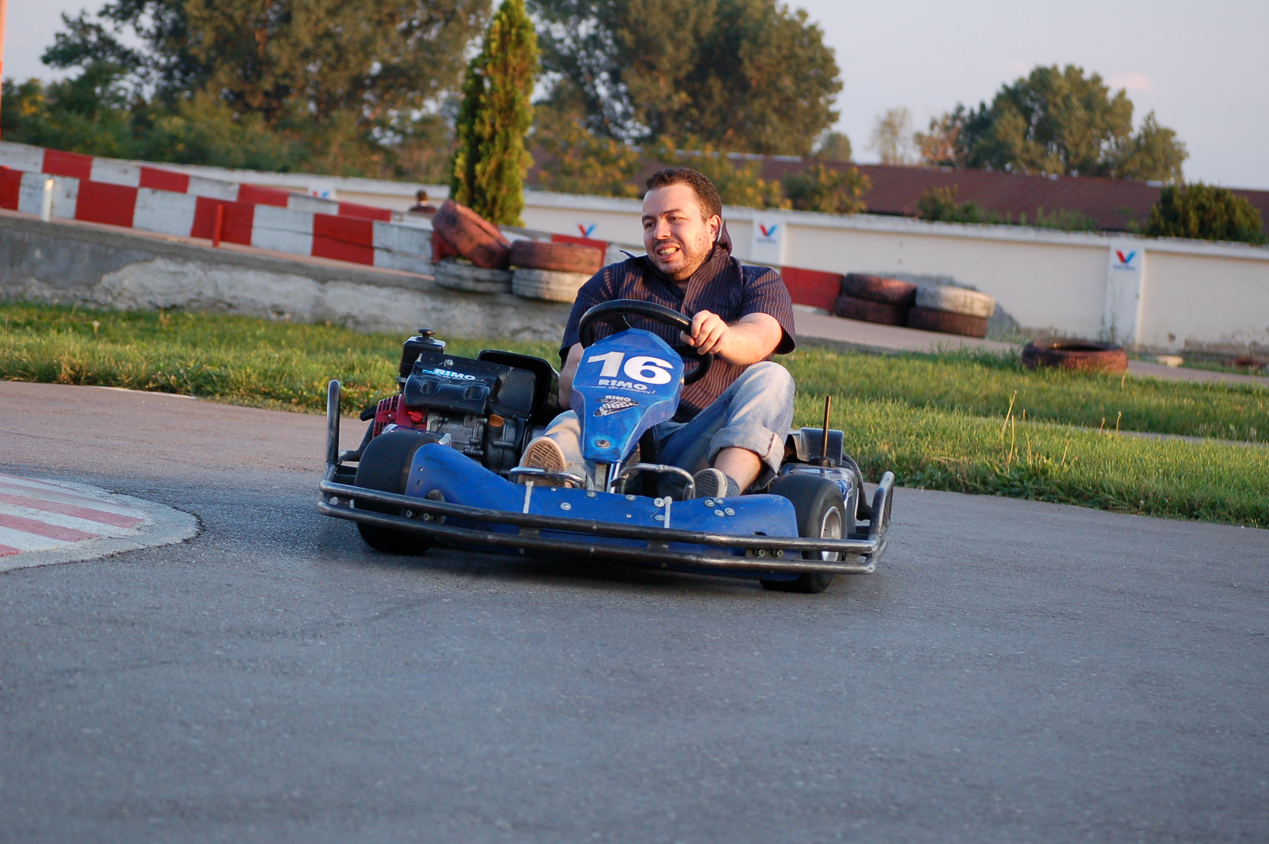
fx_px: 4262
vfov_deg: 11.3
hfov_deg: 16.9
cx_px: 611
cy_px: 423
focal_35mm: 121
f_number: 4.2
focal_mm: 70
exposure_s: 1/500
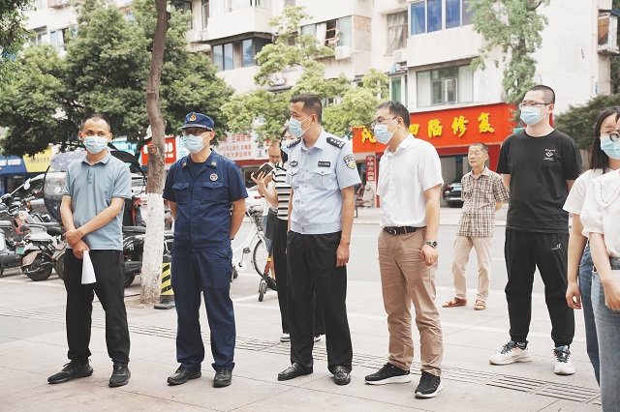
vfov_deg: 29.2
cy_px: 206
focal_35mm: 46
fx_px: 792
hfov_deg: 42.8
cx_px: 310
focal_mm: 46
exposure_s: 1/800
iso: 500
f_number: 4
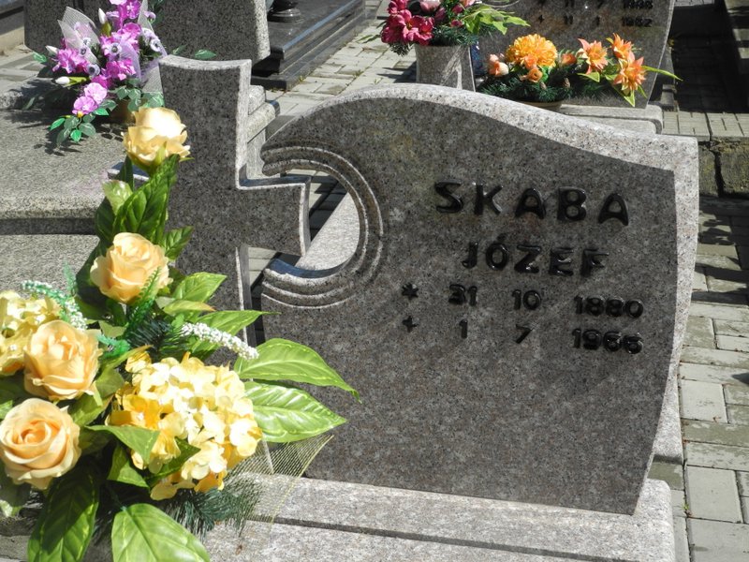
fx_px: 1320
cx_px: 374
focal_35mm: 61
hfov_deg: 31.7
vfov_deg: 24.0
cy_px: 281
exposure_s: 1/1000
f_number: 3.5
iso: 100
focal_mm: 13
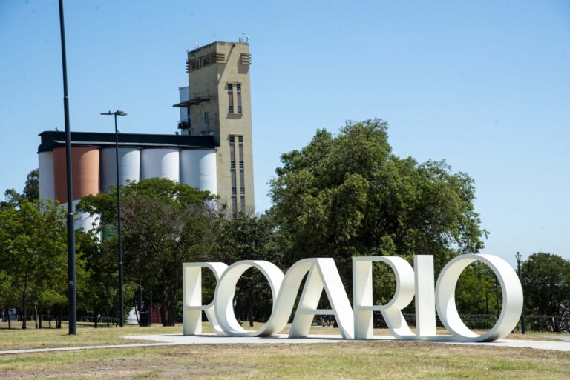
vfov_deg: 14.9
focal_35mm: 92
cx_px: 285
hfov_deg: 22.1
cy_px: 190
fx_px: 1457
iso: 100
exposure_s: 1/160
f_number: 9
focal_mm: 92
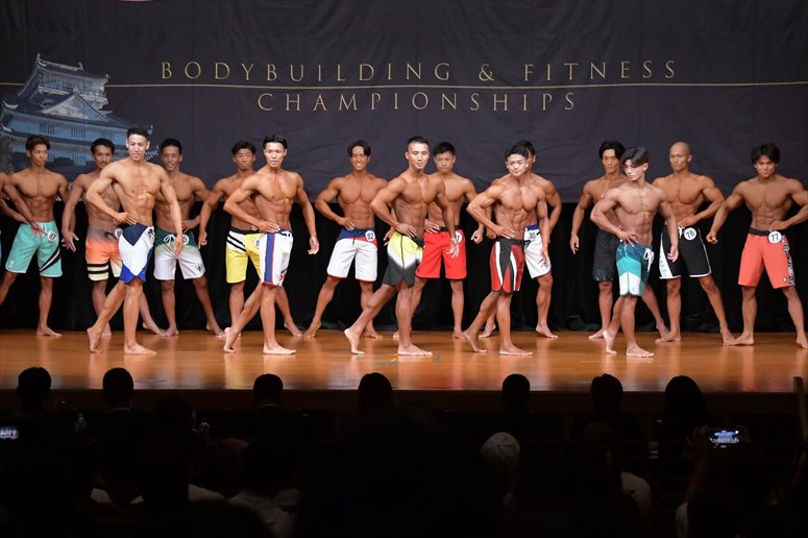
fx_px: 3029
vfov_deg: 10.2
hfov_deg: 15.2
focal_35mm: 135
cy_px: 269
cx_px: 404
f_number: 5.6
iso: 5000
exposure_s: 1/400
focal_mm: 90
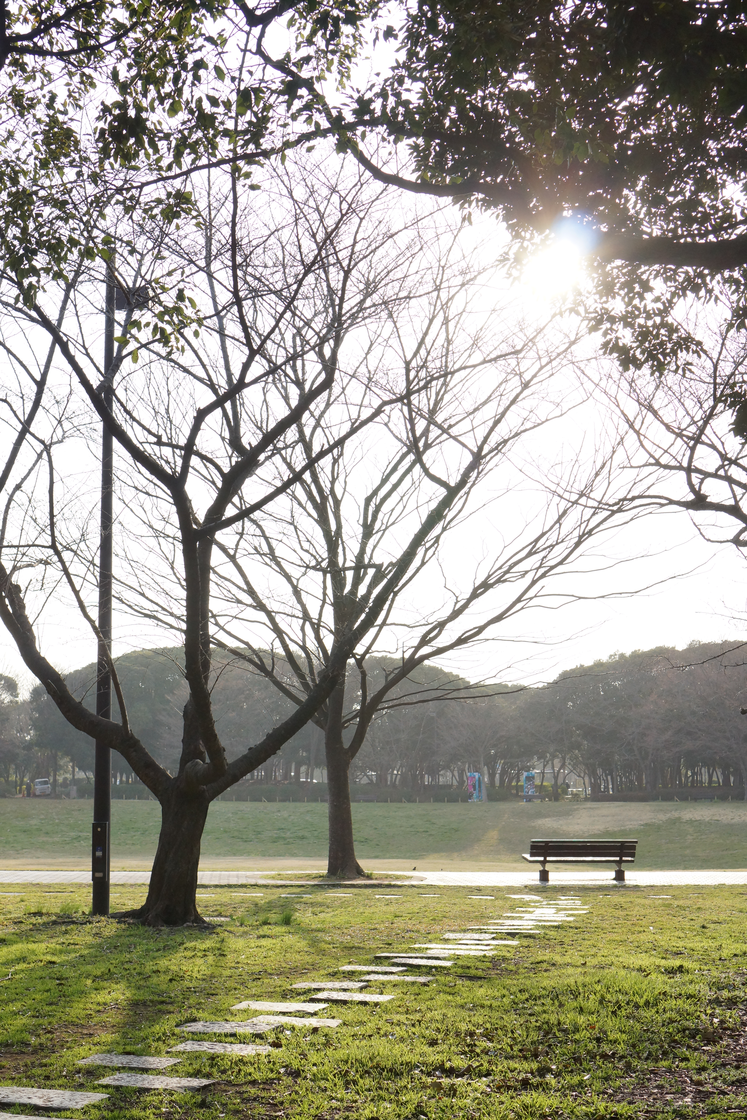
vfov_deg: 38.2
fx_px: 1618
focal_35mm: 52
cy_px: 560
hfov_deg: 26.0
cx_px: 374
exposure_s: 1/1250
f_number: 5.6
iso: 800
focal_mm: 35
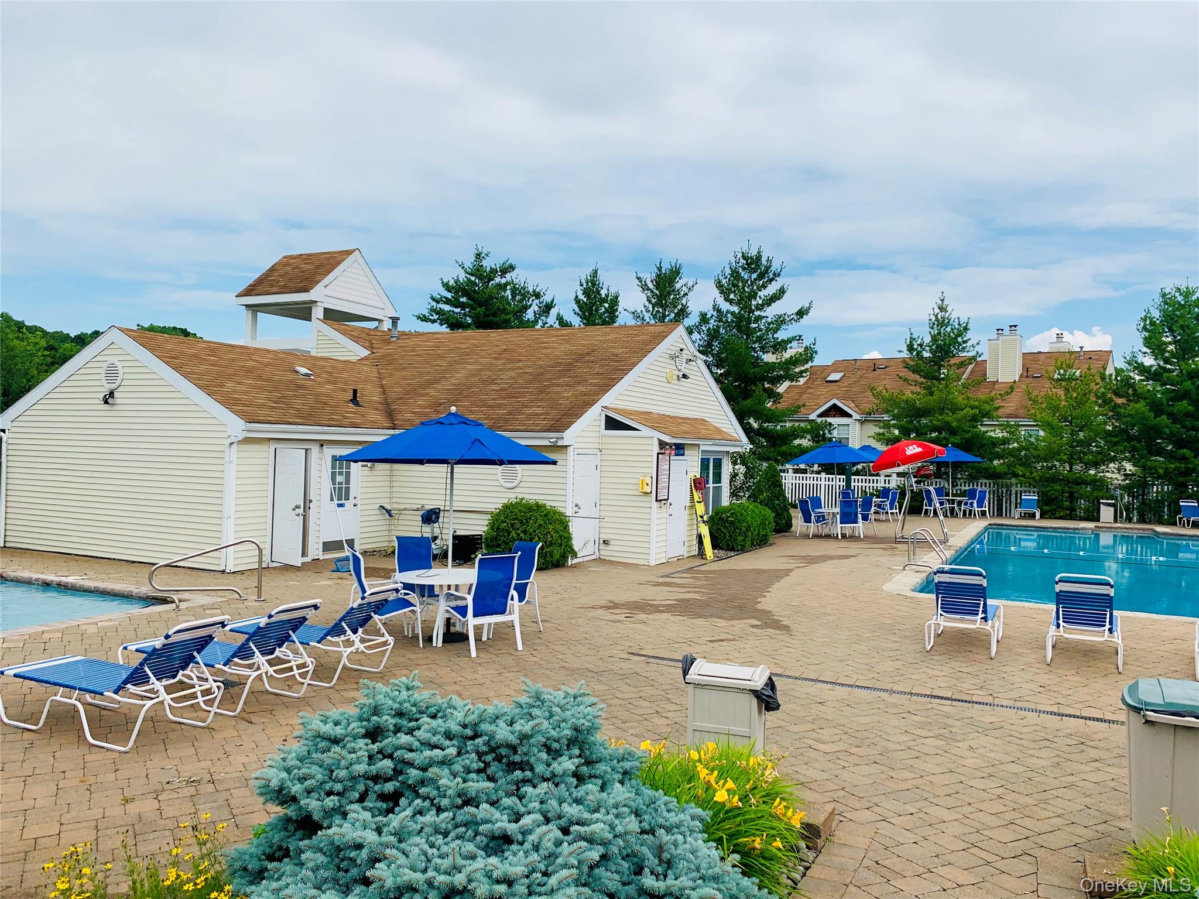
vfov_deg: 53.1
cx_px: 600
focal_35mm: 26
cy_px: 450
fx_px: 901
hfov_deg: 67.3
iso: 25
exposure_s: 1/2994
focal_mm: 4.25
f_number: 1.8
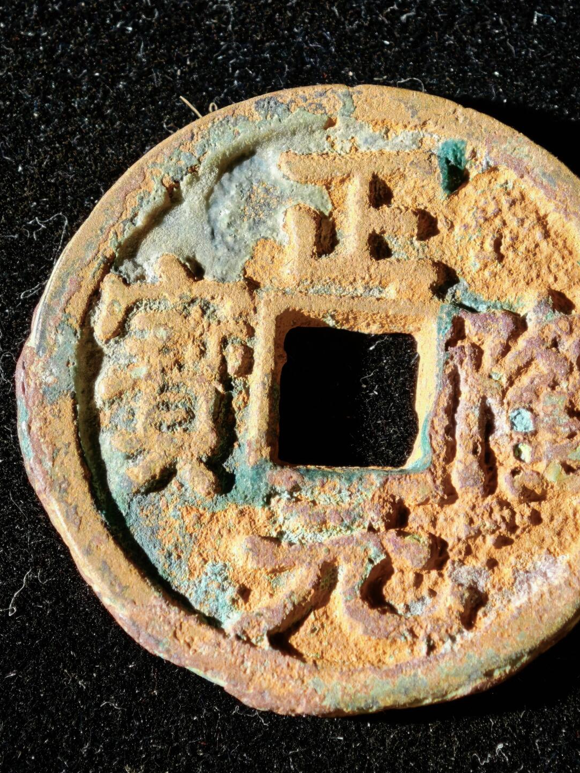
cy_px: 430
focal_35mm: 134
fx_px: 2993
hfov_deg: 11.1
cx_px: 345
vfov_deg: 14.7
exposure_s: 1/100
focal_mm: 9
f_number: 2
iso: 400
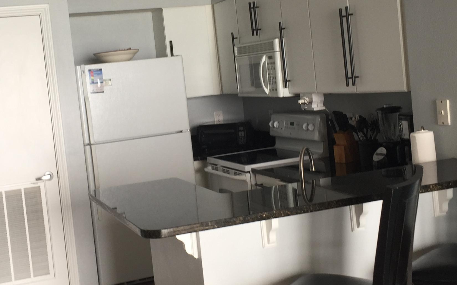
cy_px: 120
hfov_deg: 36.2
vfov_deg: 23.1
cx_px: 190
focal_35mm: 56
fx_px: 697
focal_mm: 4.15
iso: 32
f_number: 2.2
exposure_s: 1/30
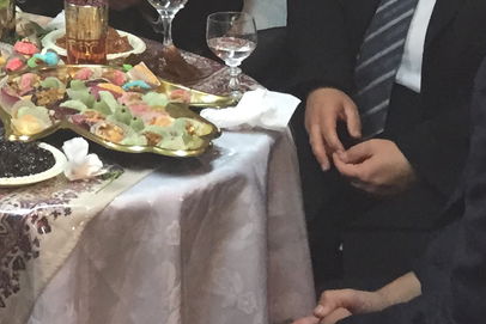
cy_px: -224
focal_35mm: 104
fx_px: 1404
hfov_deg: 18.3
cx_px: -140
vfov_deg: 12.3
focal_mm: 4.15
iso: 160
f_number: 2.2
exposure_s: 1/33
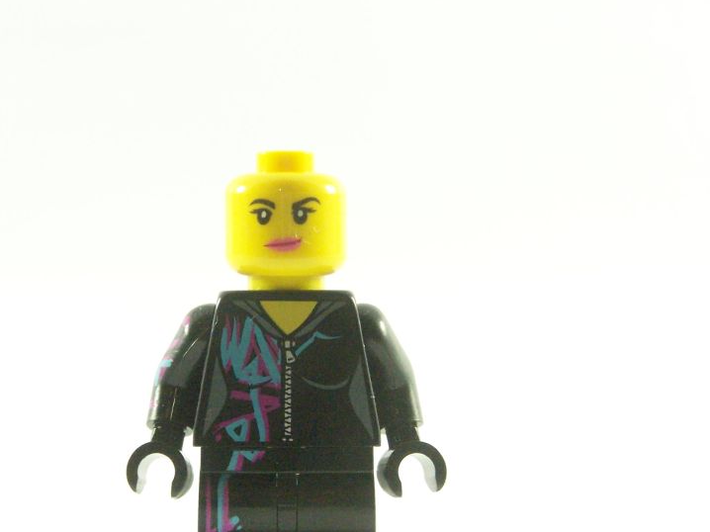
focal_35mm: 117
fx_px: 2399
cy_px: 376
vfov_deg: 12.6
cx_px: 301
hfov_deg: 16.8
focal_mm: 13.7
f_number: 4
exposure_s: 1/60
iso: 400
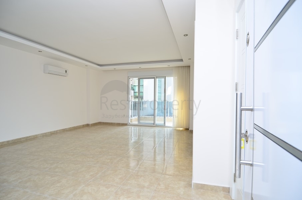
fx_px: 151
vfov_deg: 67.1
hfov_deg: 90.1
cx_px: 151
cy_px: 100
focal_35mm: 18
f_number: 4
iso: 100
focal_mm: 12
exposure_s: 1/60
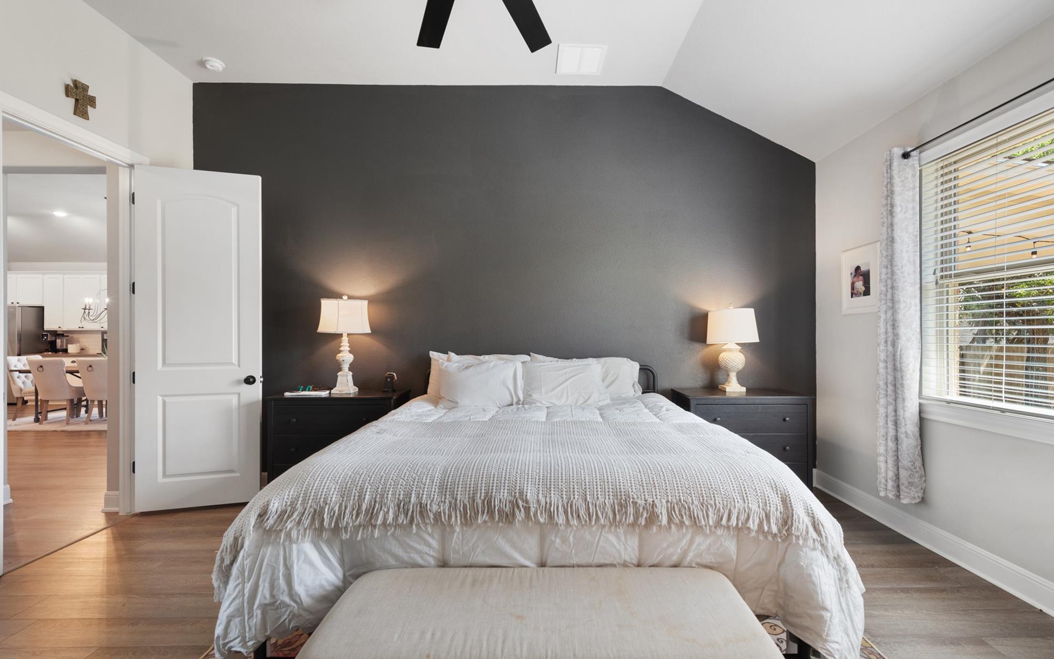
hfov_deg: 101.4
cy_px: 331
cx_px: 539
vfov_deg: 74.8
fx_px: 431
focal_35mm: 15
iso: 400
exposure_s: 1/5
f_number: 8
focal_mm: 14
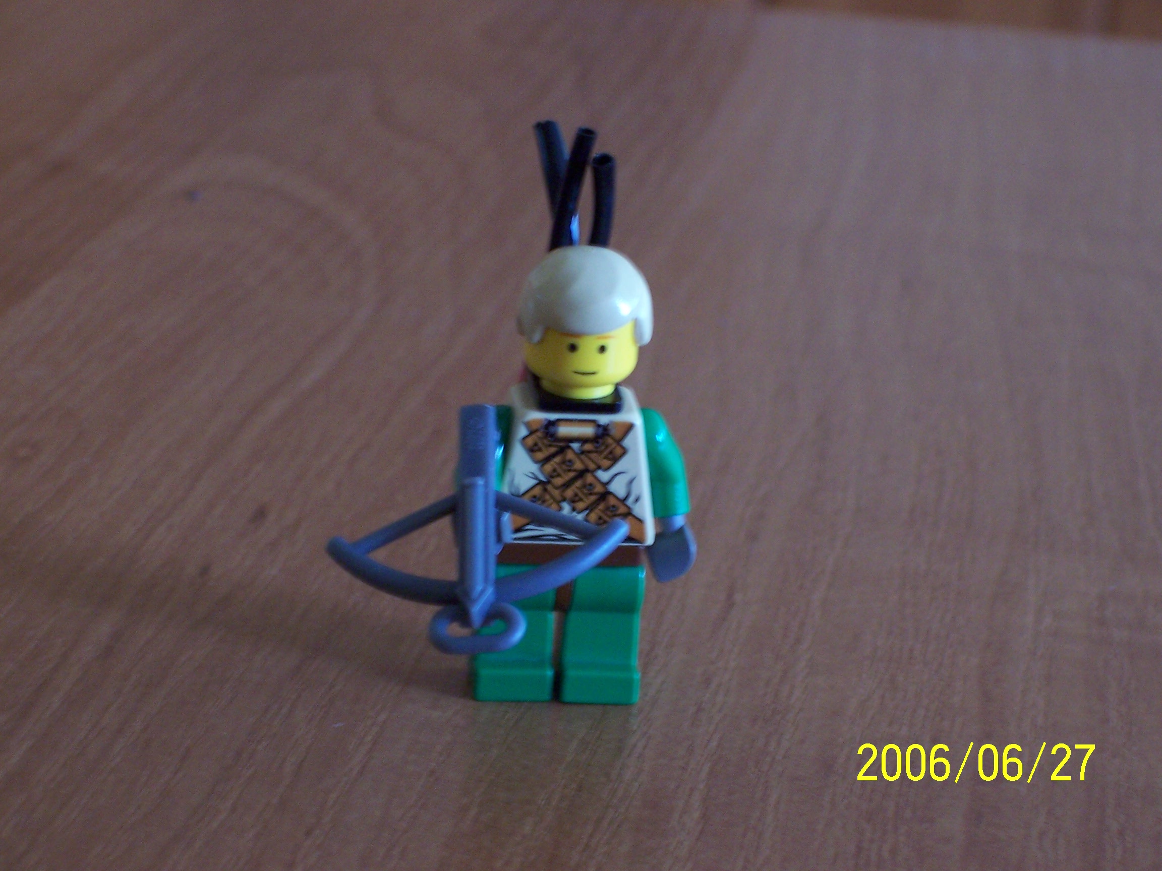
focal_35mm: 102
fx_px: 3424
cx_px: 581
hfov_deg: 19.3
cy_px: 436
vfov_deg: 14.5
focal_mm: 16.8
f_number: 4.6
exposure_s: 1/8
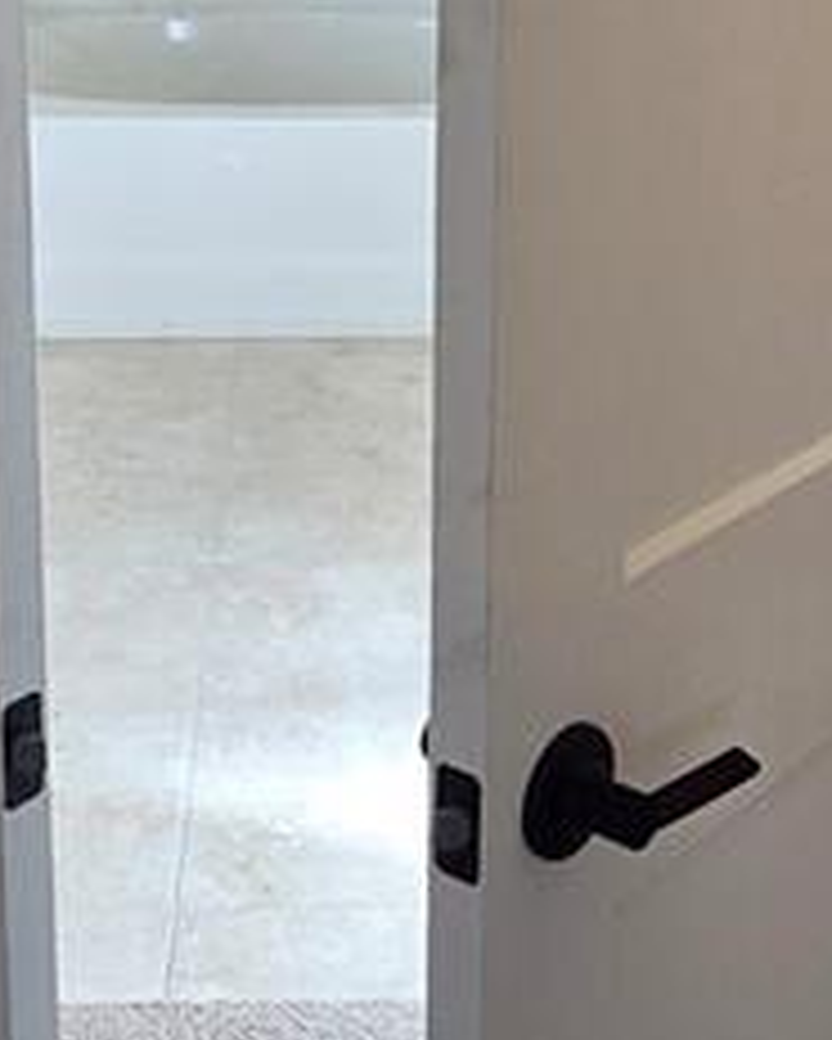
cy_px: 99
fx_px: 2030
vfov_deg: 27.6
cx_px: 495
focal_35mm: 66
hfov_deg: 23.1
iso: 80
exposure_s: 1/60
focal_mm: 2.2
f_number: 2.2
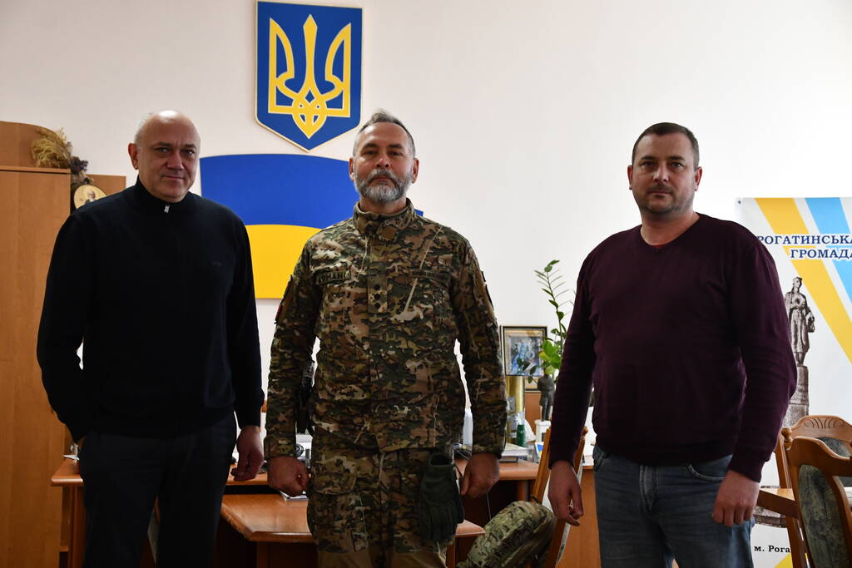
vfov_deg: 20.3
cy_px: 284
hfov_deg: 30.1
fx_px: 1586
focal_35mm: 67
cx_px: 426
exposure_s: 1/125
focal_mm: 45
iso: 3200
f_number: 4.8
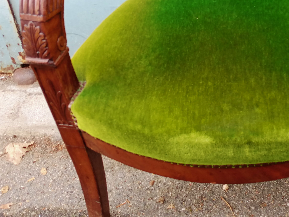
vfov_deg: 29.3
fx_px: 409
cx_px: 222
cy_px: 62
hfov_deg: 37.8
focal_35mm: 49
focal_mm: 4.05
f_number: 1.8
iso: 225
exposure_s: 1/100
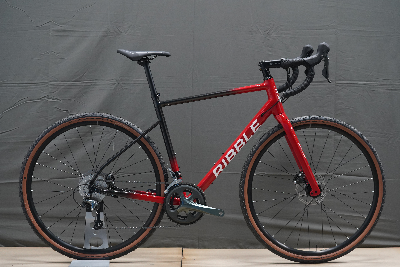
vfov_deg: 18.9
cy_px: 132
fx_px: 800
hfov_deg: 28.1
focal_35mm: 72
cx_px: 203
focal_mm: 70
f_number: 5
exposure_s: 1/160
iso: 2500
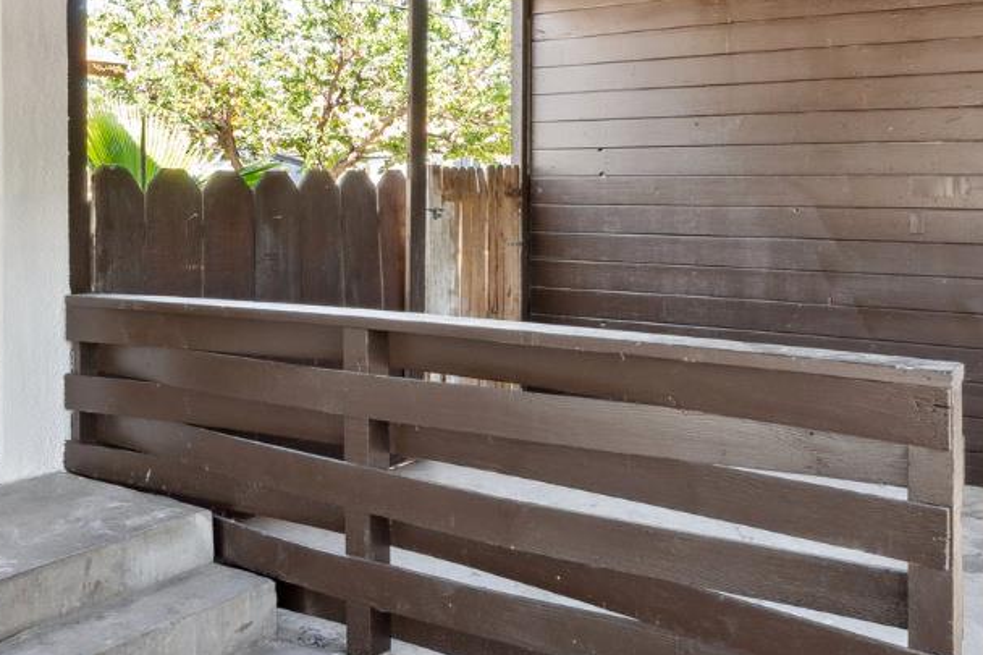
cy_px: 200
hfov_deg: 51.8
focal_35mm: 37
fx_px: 1010
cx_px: 542
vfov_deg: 35.4
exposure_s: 1/5
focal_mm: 10
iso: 100
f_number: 8
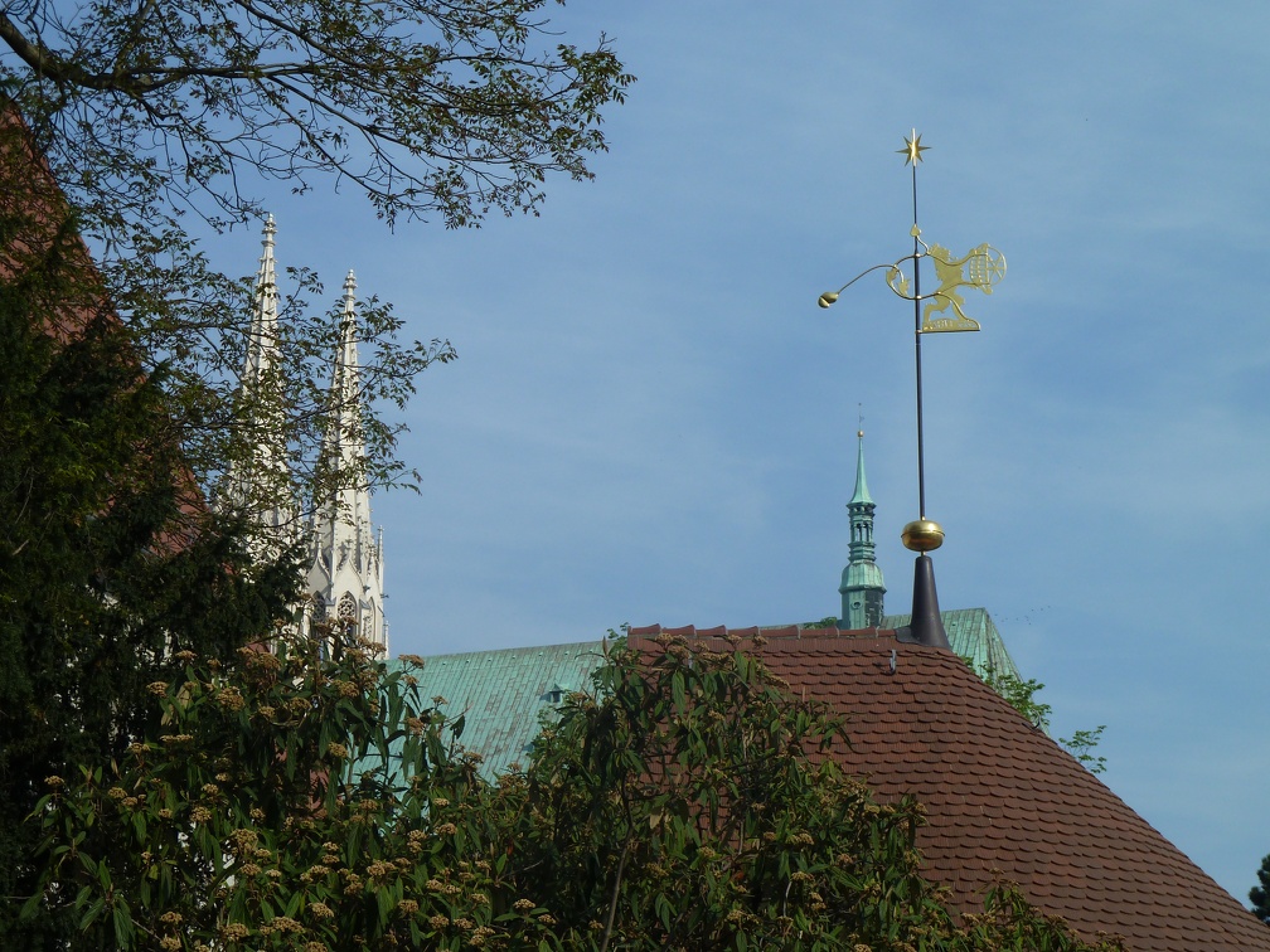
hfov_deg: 25.0
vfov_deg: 18.9
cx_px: 635
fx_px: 2862
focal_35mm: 78
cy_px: 476
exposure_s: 1/400
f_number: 5.6
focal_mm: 12.8
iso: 80
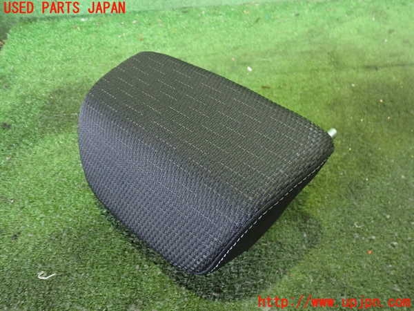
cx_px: 207
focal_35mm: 30
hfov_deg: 60.0
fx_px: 359
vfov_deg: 46.8
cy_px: 156
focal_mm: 5.4
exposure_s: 1/30
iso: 800
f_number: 2.3
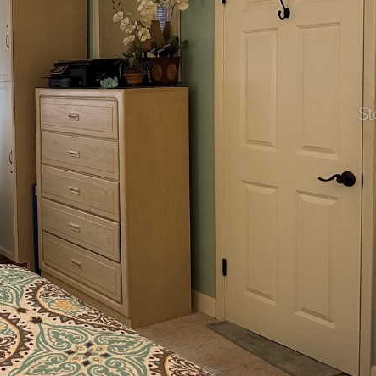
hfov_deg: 32.1
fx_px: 602
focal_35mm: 49
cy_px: 113
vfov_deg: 34.2
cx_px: 4
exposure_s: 1/60
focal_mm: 6.86
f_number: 1.78
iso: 500
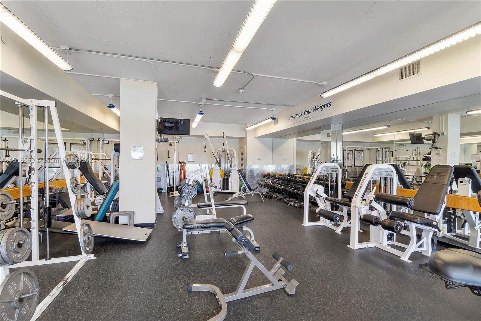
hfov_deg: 100.4
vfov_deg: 77.3
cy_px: 160
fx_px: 200
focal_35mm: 15
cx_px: 240
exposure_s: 1.3
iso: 160
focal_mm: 10
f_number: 11
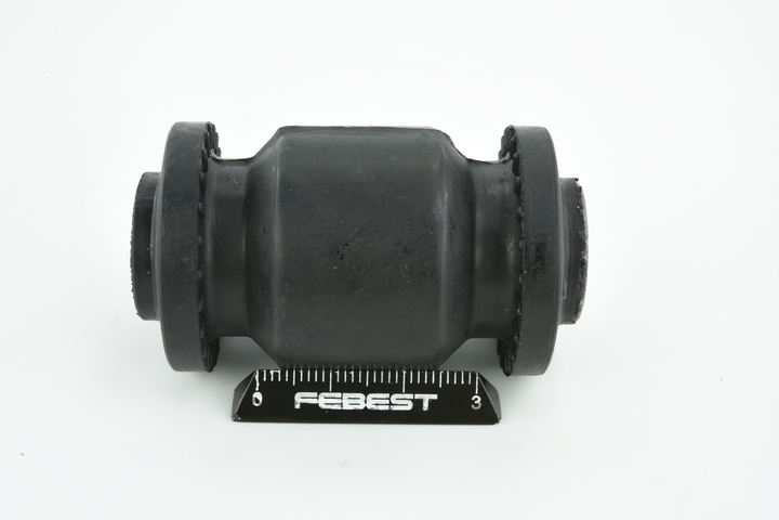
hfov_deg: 33.4
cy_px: 260
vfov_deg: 22.6
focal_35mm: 60
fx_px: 1298
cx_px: 390
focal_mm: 60
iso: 64
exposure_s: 1/2
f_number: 29
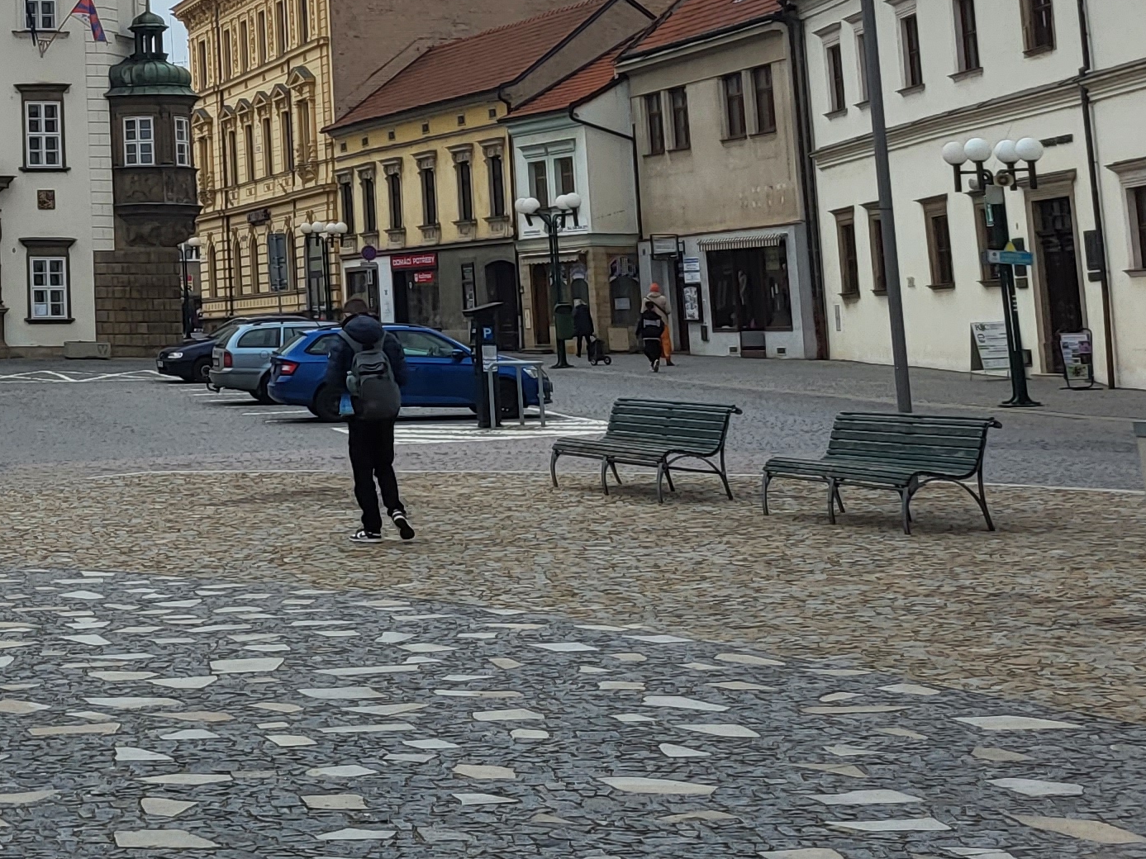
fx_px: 2483
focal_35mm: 75
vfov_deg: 19.0
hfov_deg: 23.4
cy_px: -29
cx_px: -285
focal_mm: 5.4
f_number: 1.8
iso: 40
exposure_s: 1/765
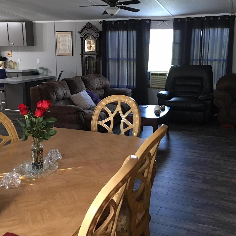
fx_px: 309
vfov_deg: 41.9
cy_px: 113
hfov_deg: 41.8
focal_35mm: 40
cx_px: 112
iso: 80
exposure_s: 1/15
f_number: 2.2
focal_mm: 4.15
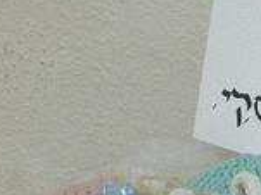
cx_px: 444
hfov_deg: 8.1
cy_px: 366
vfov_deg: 6.1
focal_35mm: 238
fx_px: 1793
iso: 340
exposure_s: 1/60
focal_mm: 9.8
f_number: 3.5
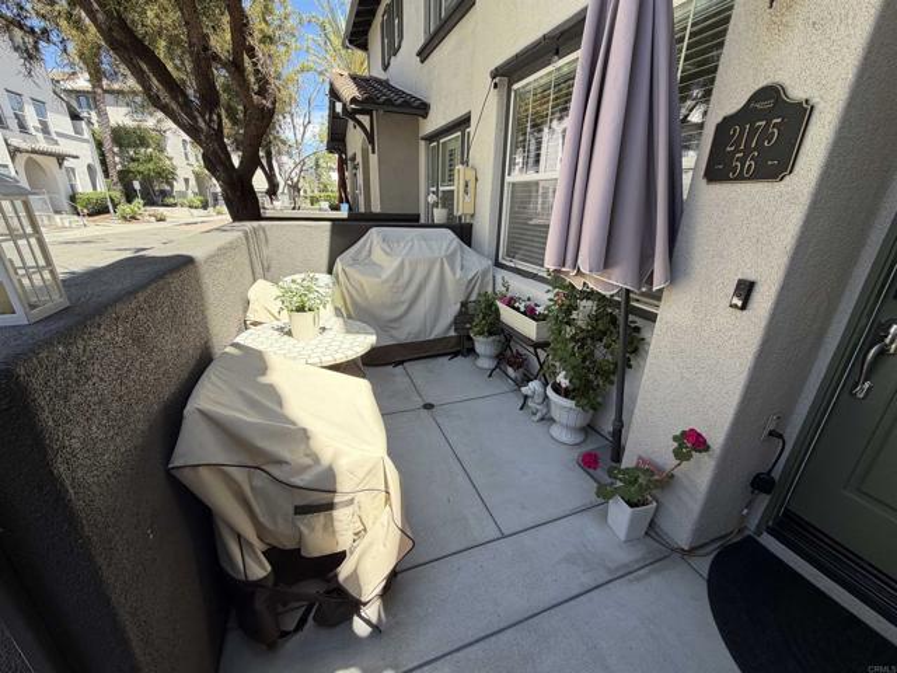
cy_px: 336
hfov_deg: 102.1
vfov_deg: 85.7
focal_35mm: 14
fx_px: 363
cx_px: 448
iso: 64
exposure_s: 1/494
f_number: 2.2
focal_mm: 2.22
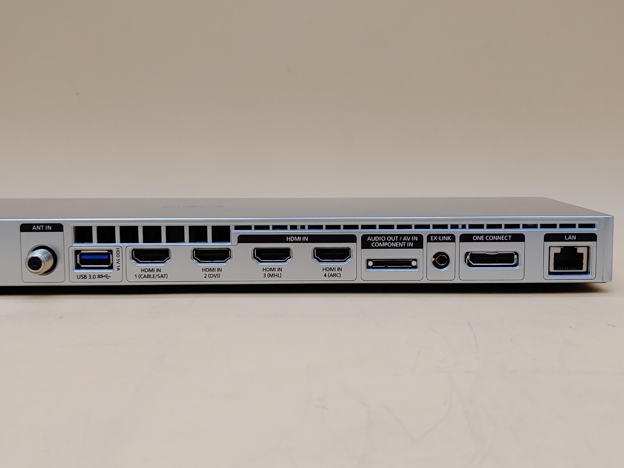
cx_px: 312
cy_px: 234
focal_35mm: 44
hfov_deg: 42.9
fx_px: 793
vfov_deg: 32.9
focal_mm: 4.36
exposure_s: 1/157
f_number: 1.8
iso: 50
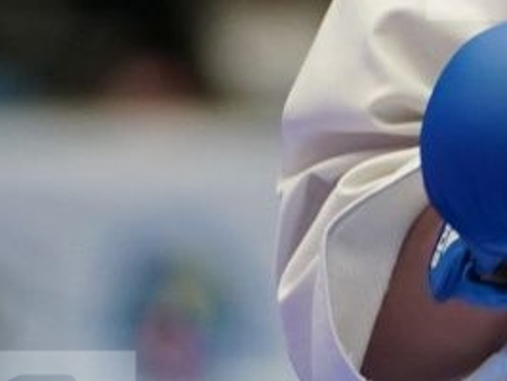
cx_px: 1250
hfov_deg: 1.7
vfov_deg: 1.3
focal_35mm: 1131
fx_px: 16580
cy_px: -152
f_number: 2.8
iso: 2500
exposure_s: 1/1000
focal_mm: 174
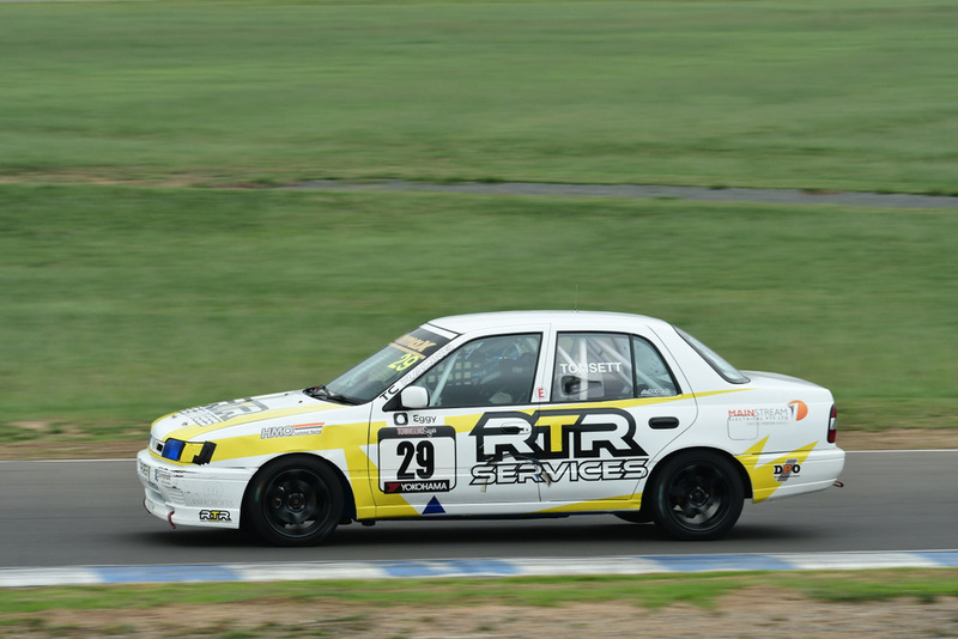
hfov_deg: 10.2
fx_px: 5390
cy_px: 320
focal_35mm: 202
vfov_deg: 6.8
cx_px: 479
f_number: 11
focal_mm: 135
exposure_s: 1/250
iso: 640
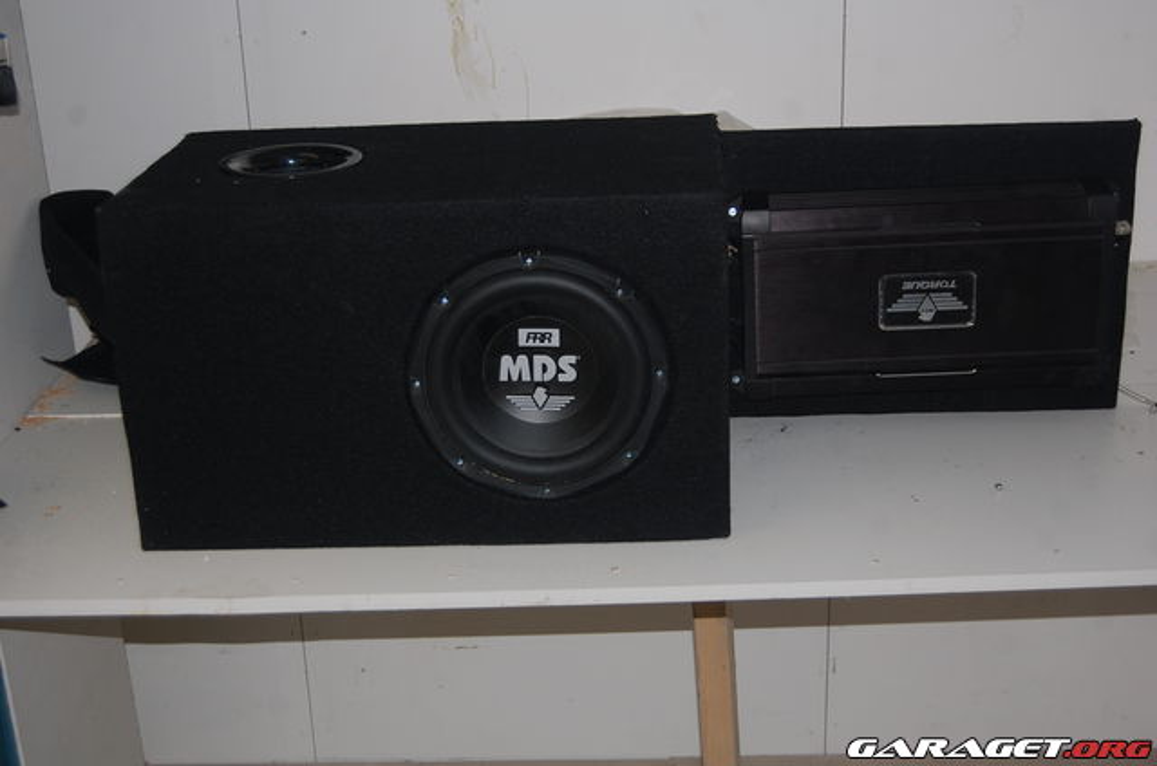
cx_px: 578
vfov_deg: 26.4
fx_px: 1636
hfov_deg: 39.0
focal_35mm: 51
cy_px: 383
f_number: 4.5
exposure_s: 1/60
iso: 400
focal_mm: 34
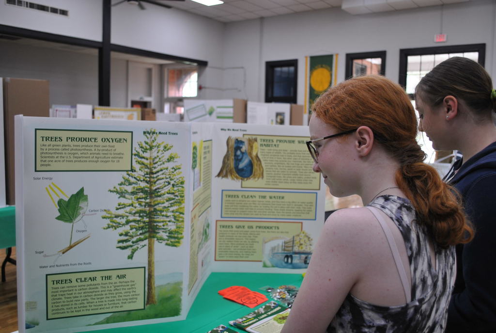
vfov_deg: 40.1
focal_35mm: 33
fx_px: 456
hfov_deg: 57.1
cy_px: 166
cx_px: 248
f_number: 3.8
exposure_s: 1/30
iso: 200
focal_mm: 22
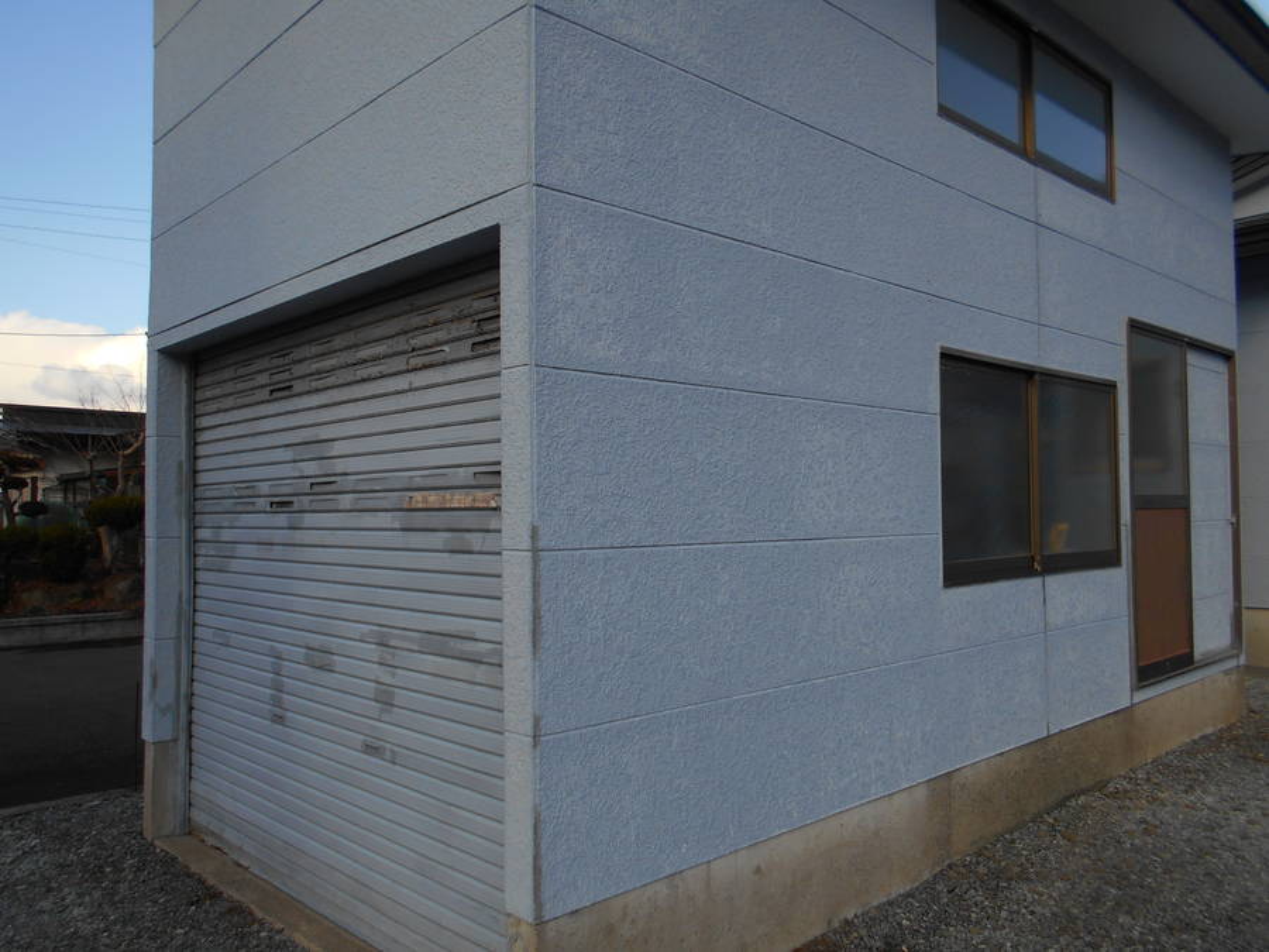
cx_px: 634
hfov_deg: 67.3
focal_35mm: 26
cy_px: 476
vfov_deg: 53.1
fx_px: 953
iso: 80
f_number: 3.2
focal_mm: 4.6
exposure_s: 1/500
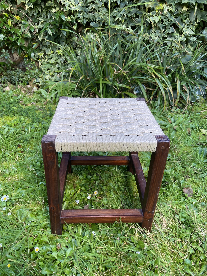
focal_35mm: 26
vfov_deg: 67.3
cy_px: 138
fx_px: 207
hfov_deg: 53.1
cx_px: 104
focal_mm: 4.25
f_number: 1.8
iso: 64
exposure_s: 1/121
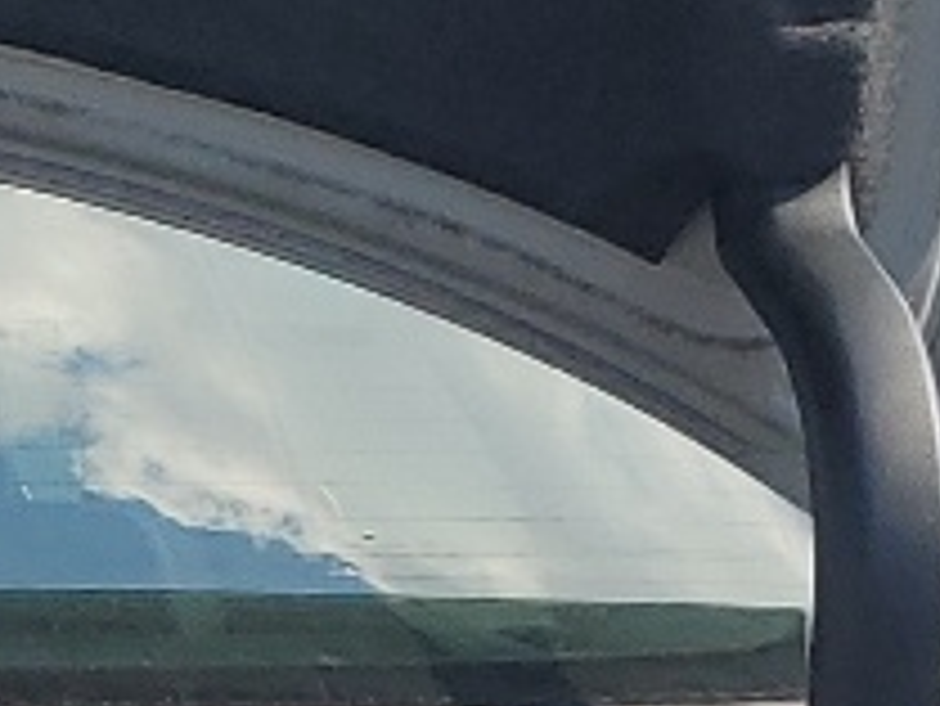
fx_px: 5407
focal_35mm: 199
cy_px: 1241
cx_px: -760
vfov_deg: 7.3
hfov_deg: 9.5
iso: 50
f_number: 1.5
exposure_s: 1/2500
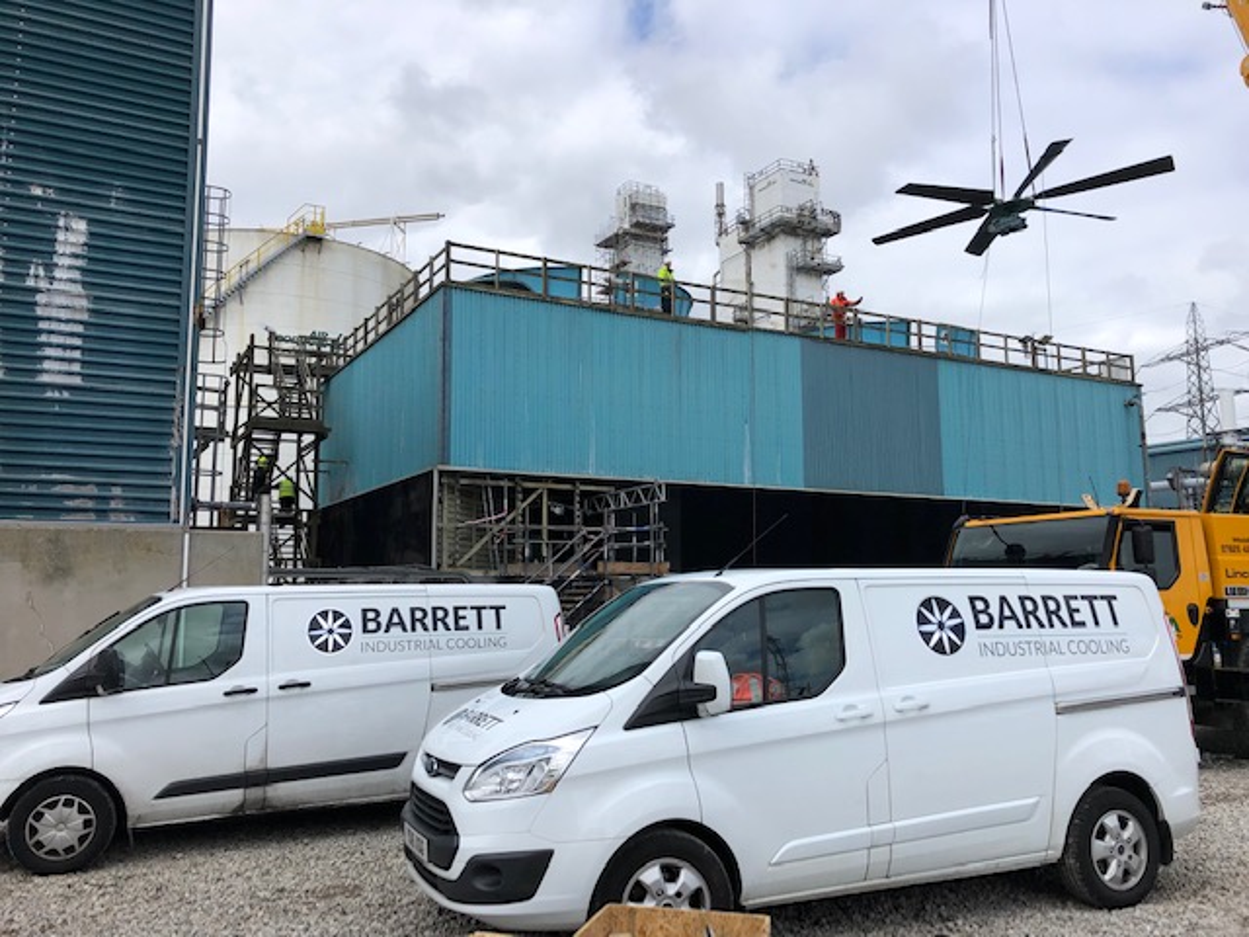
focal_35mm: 28
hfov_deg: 63.4
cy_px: 468
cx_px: 624
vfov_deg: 49.7
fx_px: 1010
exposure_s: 1/2404
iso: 20
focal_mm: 3.99
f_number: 1.8
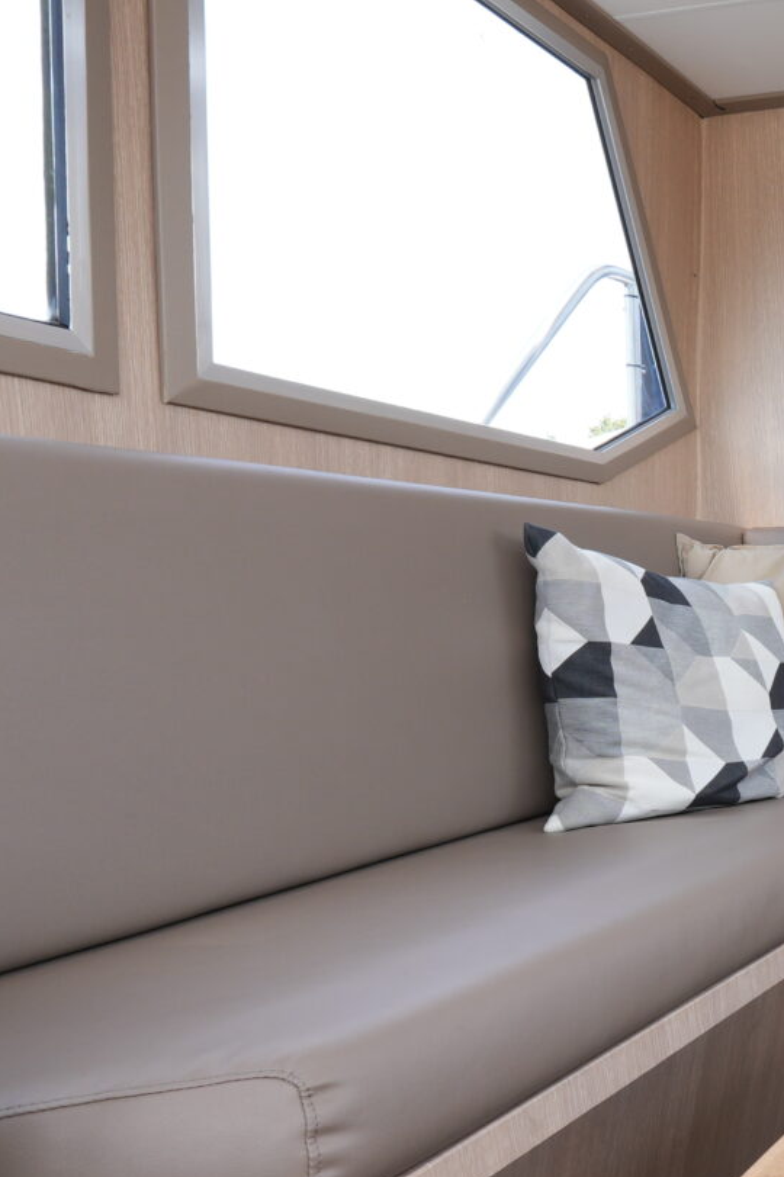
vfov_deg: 48.9
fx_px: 1270
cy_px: 782
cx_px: 1263
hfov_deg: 24.2
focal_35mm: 39
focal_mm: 10.5
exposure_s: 1/25
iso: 160
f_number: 8
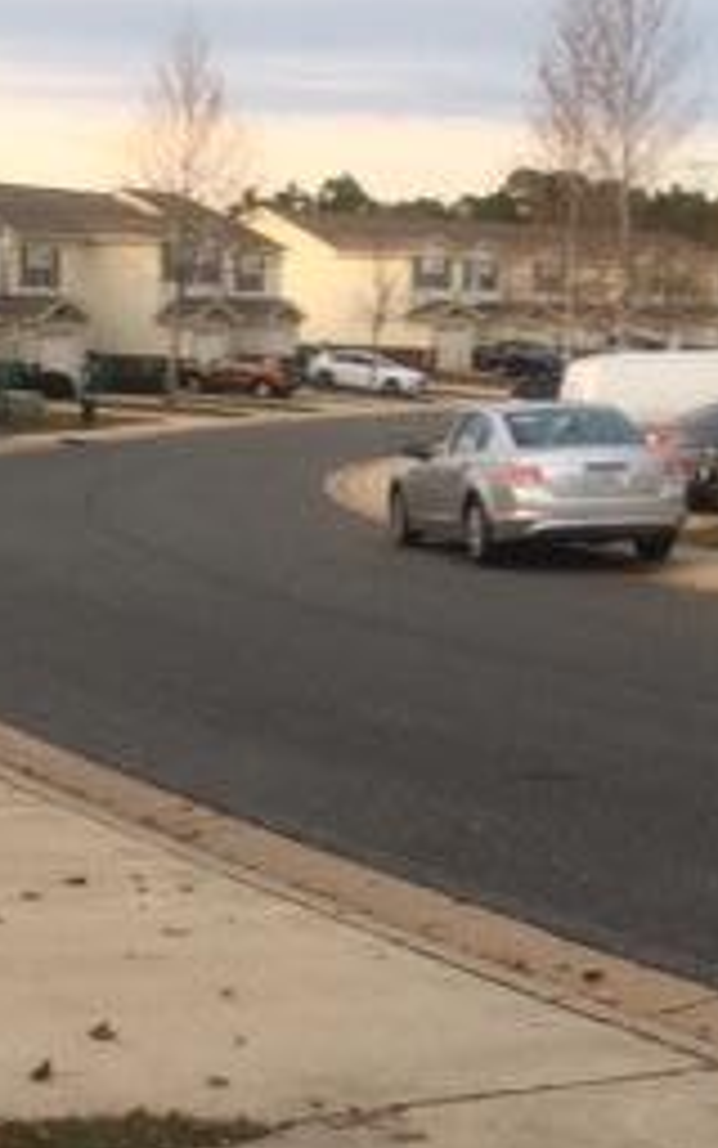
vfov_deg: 26.7
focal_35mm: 77
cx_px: 265
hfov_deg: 16.9
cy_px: 744
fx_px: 2411
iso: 32
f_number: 2.2
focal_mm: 4.15
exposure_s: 1/60
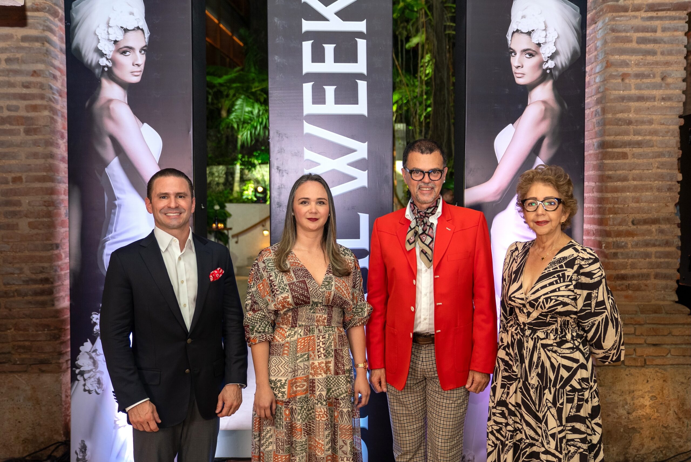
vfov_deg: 40.0
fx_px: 634
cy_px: 231
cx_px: 346
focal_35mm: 33
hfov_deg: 57.2
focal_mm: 33
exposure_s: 1/200
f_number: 2.8
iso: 800
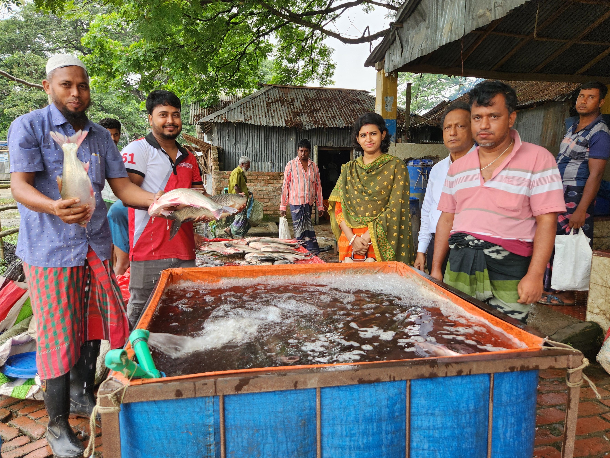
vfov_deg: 53.1
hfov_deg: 67.3
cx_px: 306
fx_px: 458
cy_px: 237
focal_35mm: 26
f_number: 1.8
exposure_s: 1/180
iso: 50
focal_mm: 5.4
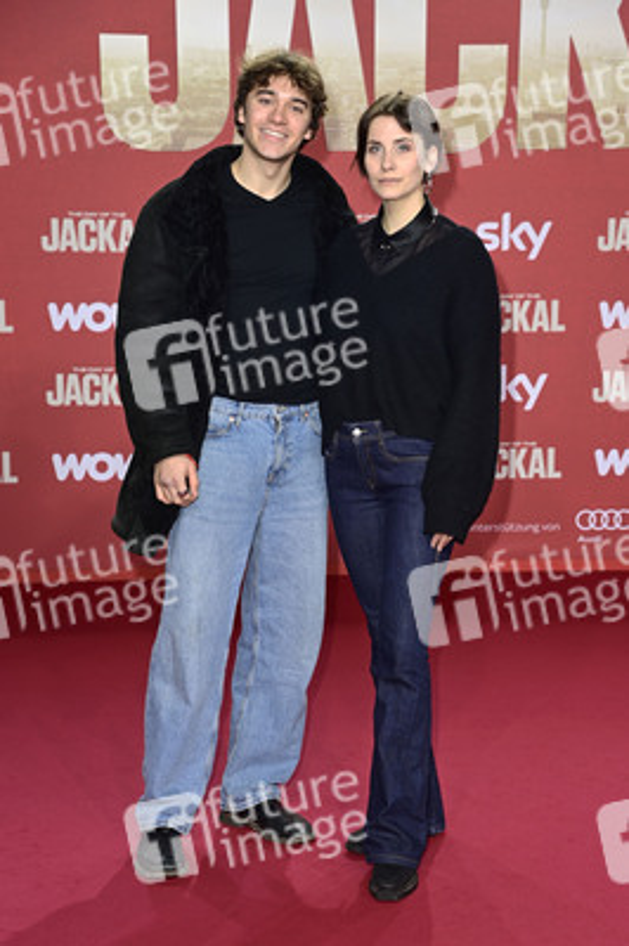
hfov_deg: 20.9
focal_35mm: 65
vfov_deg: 31.0
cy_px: 473
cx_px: 314
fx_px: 1706
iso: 640
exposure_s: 1/250
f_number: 5
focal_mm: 65
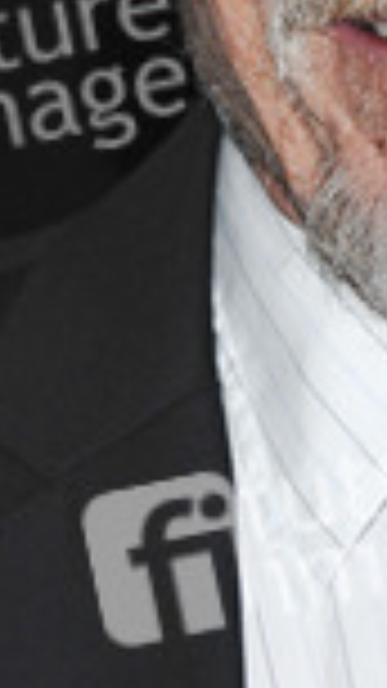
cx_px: 448
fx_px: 10101
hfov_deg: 2.2
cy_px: -135
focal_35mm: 553
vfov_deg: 3.9
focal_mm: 135
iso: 320
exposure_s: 1/200
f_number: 5
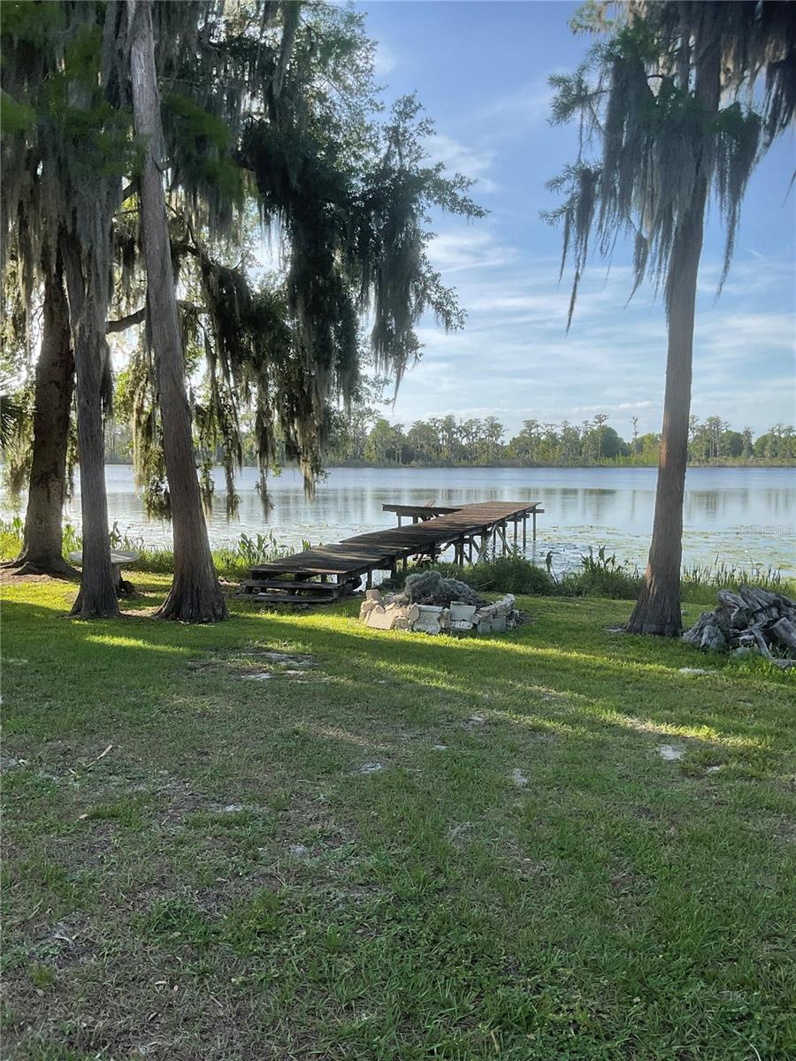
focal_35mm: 29
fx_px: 889
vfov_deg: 61.7
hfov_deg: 48.2
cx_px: 398
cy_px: 530
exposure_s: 1/978
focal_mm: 3
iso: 16
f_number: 1.8
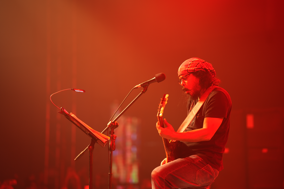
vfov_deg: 16.1
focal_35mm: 85
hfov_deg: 23.9
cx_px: 142
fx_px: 671
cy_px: 94
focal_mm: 85
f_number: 1.4
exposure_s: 1/320
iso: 400
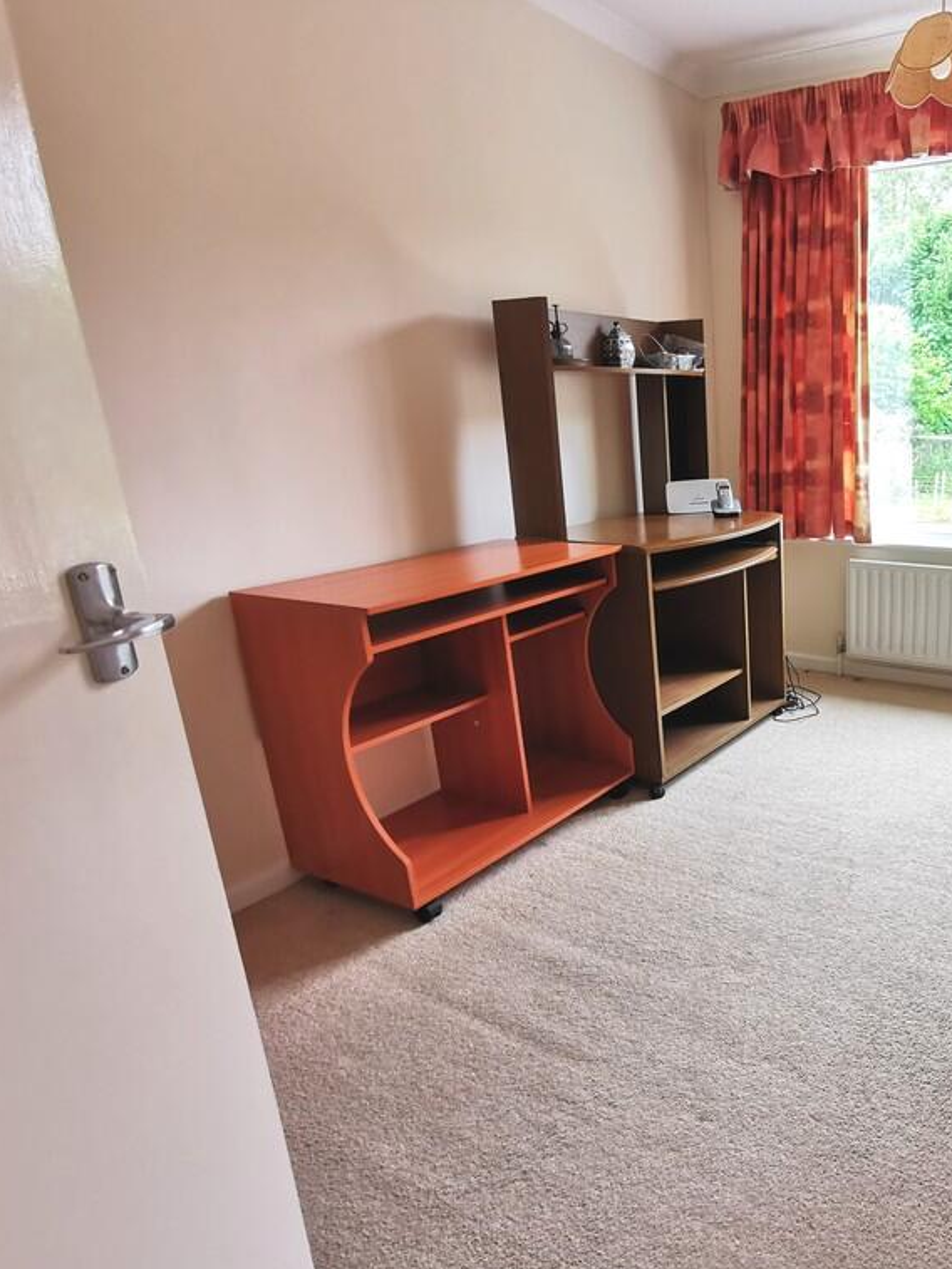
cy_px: 640
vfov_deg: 73.9
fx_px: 843
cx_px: 823
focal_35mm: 23
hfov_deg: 53.0
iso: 160
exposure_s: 1/100
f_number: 2.2
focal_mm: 2.26
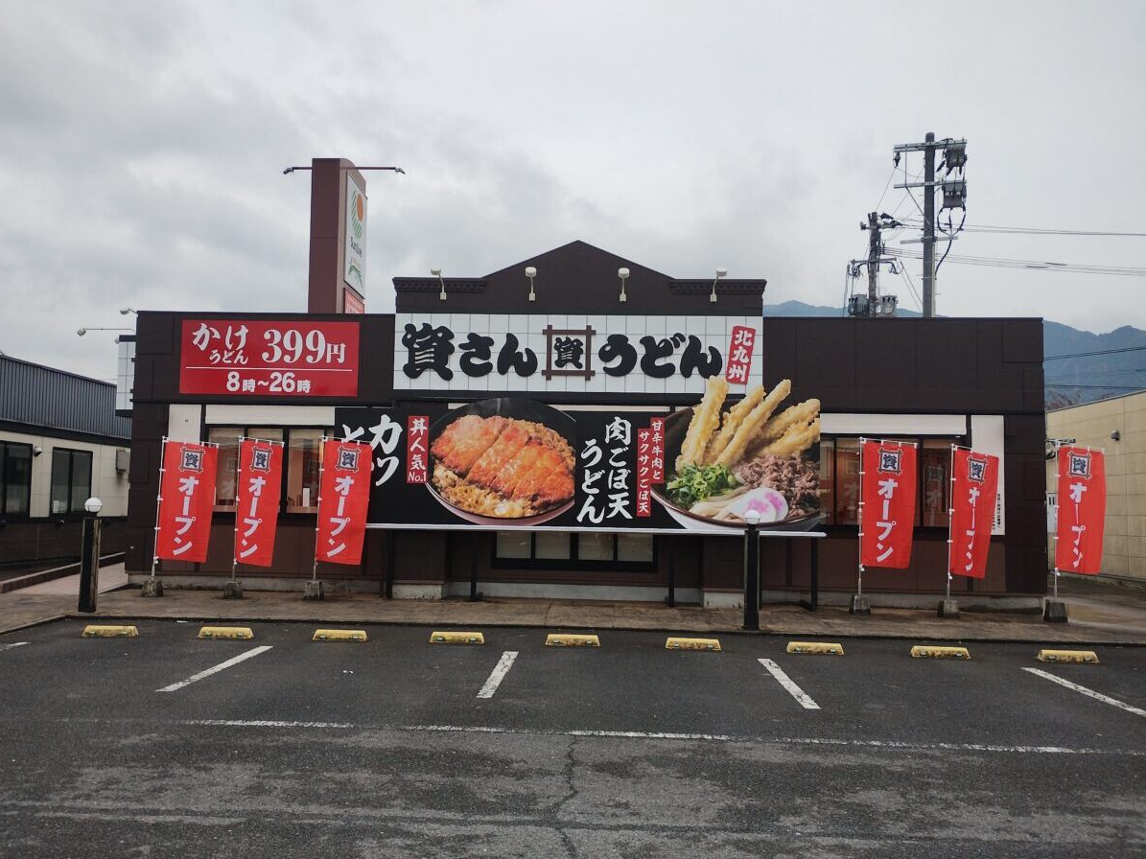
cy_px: 445
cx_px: 540
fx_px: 993
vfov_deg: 46.8
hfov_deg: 59.9
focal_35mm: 30
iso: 115
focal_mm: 4.27
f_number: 1.8
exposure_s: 1/120
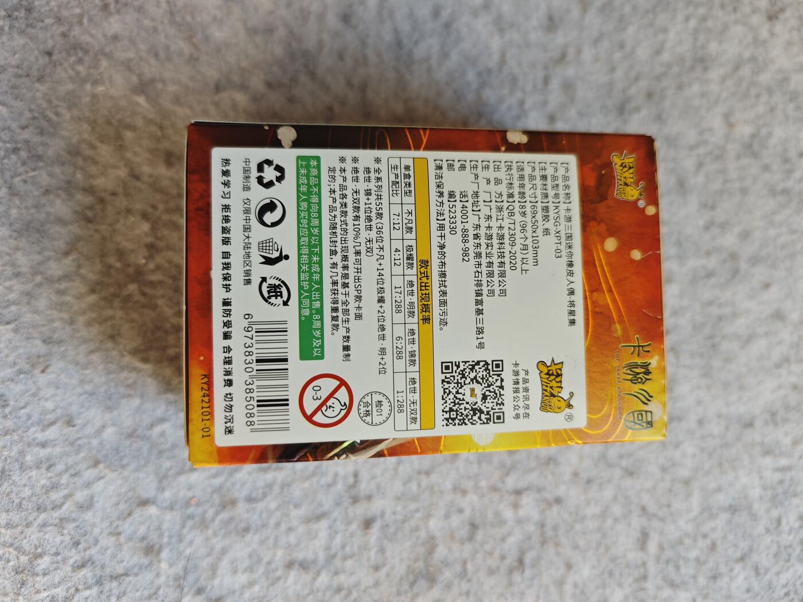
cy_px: 301
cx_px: 402
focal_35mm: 23
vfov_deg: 58.9
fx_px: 534
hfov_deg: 73.9
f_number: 1.6
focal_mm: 6.55
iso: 80
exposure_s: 1/100
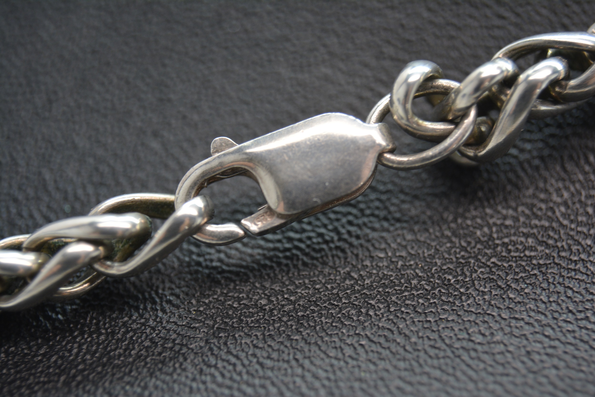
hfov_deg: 24.6
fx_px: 1364
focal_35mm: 82
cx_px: 298
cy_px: 198
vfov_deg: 16.6
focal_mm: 55
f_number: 5.6
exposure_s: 1/60
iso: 400
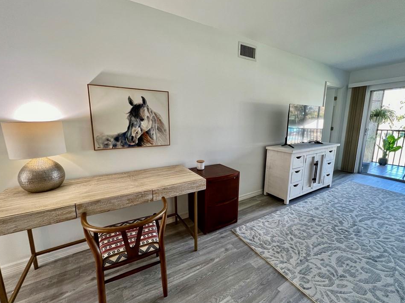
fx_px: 164
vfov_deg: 85.7
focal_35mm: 14
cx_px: 205
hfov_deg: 102.1
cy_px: 152
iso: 160
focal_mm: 1.57
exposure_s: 1/60
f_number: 1.8
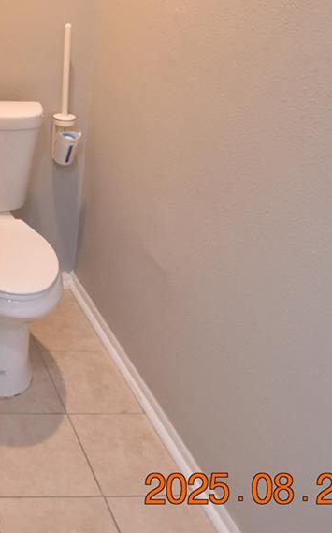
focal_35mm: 43
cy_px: 65
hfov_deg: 24.7
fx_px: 623
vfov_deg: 42.8
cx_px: -131
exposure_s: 1/125
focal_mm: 10
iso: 800
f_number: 3.5
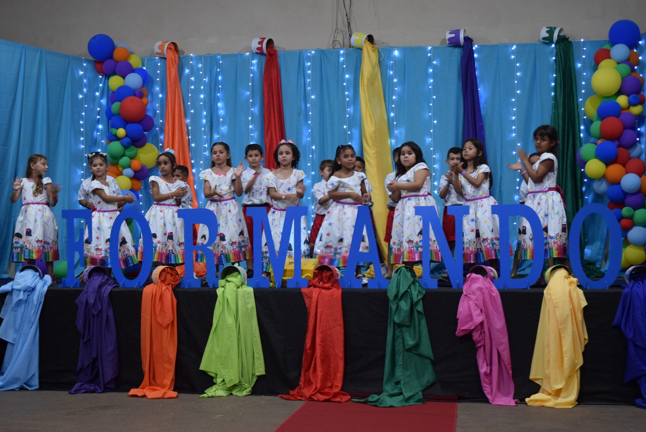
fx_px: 916
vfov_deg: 26.5
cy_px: 216
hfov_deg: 38.9
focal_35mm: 51
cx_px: 323
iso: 2000
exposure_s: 1/60
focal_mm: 34
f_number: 4
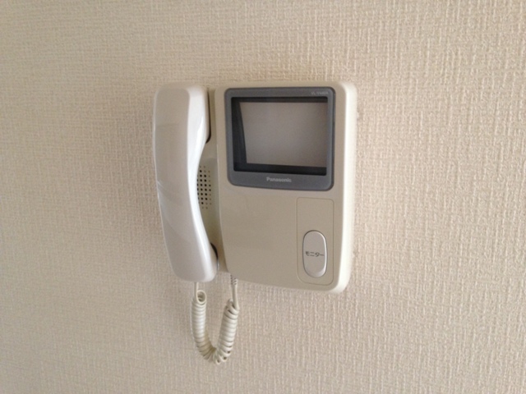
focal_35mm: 33
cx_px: 263
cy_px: 197
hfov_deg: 55.4
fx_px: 501
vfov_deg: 42.9
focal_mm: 4.12
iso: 160
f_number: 2.4
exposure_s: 1/20
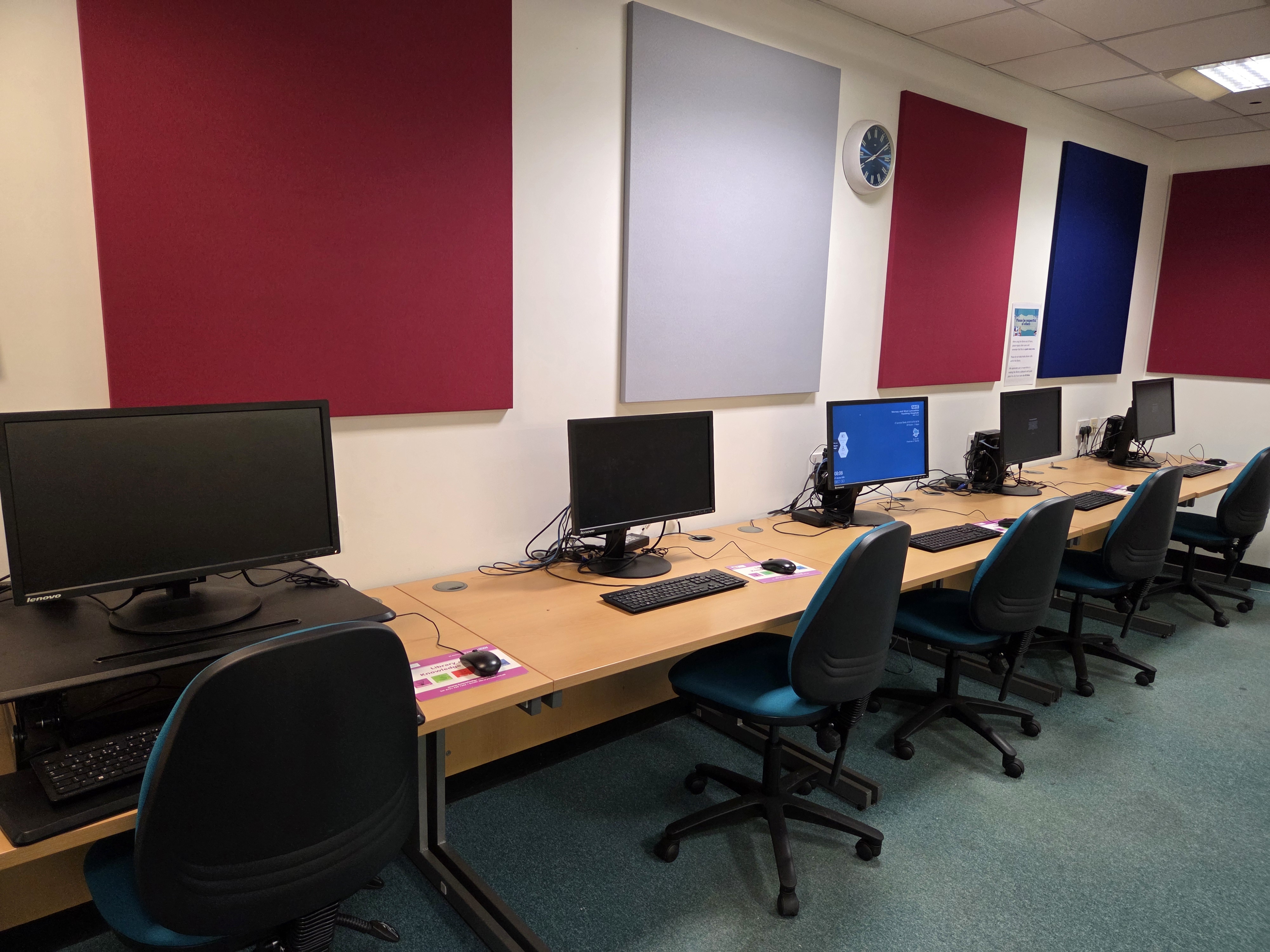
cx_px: 635
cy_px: 476
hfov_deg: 73.9
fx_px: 844
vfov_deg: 58.9
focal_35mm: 23
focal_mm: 5.4
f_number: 1.8
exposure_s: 1/100
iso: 320
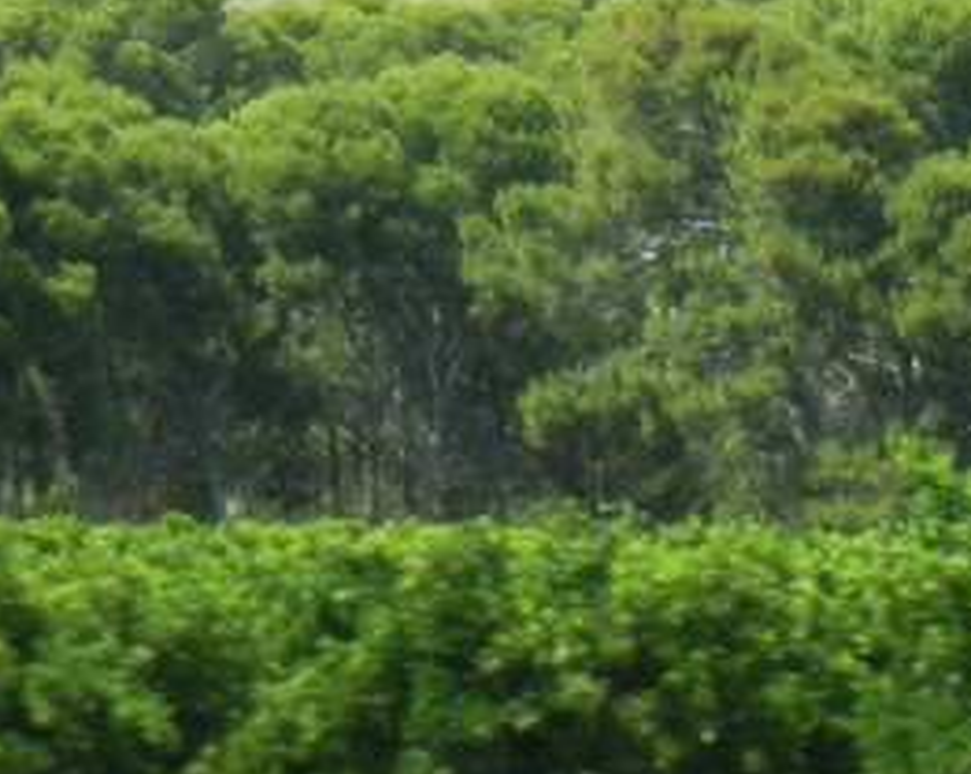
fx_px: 14583
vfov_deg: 3.0
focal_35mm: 508
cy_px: -433
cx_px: 1234
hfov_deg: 3.8
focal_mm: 24
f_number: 4.6
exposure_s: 1/414
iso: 160
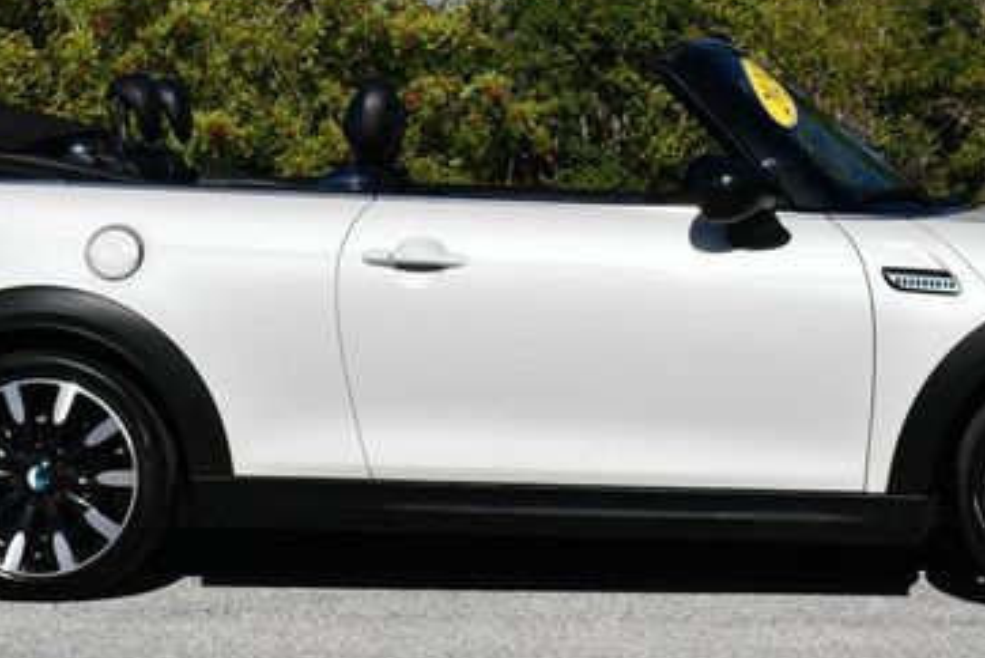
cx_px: 601
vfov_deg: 12.1
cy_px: 152
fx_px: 3094
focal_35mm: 113
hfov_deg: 18.1
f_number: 10
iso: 100
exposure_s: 1/400
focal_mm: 32
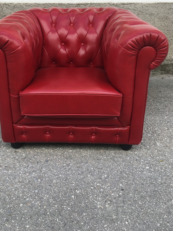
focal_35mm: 37
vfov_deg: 49.6
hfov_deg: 38.5
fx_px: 247
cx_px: 66
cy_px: 86
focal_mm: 4.15
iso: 25
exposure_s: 1/538
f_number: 2.2
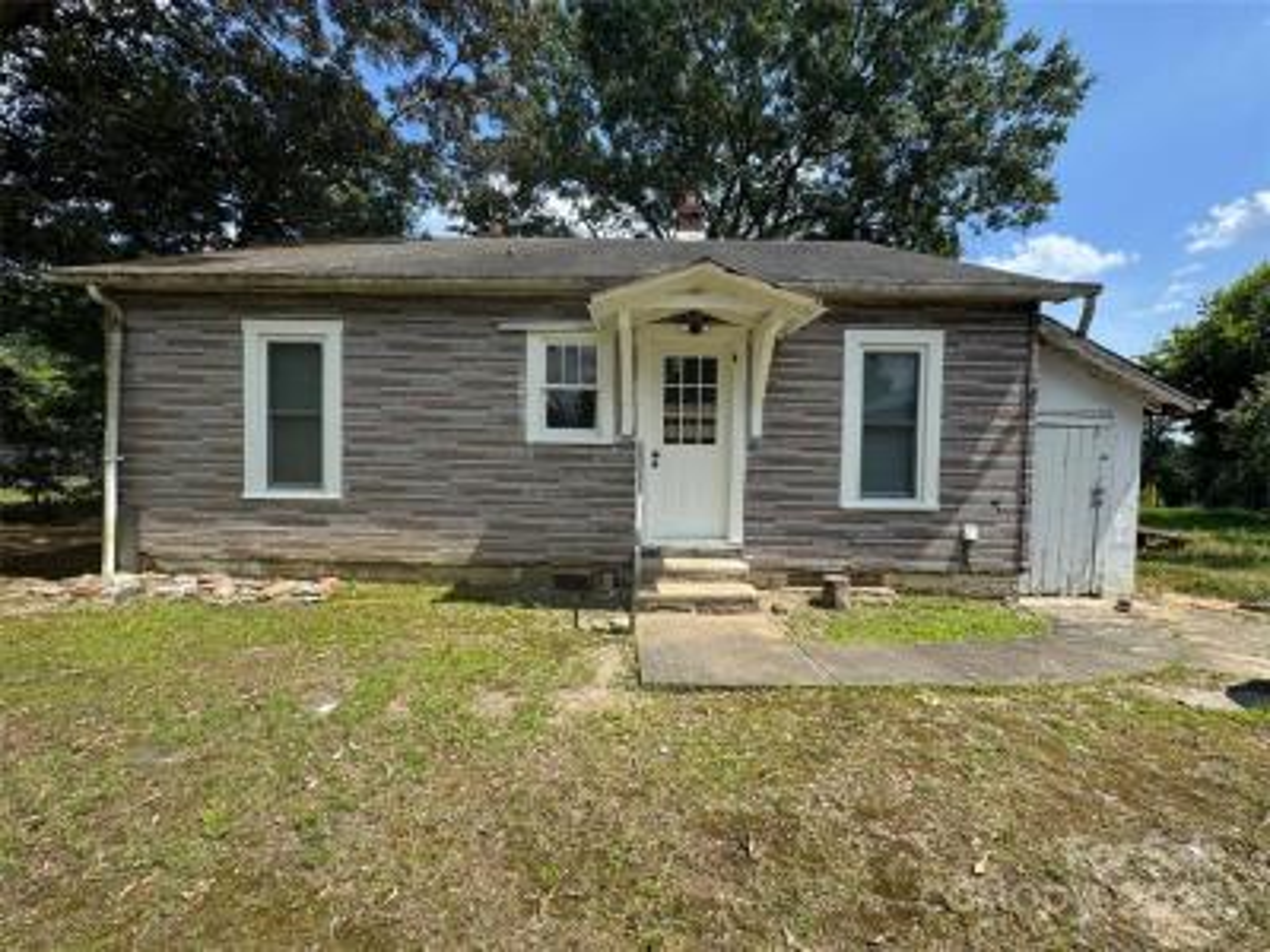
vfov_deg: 85.7
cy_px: 476
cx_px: 635
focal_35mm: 14
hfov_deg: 102.1
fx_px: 514
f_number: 2.2
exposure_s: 1/1143
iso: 50
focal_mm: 2.22
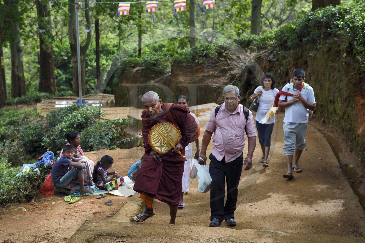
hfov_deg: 34.5
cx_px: 182
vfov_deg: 23.4
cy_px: 122
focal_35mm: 58
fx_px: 588
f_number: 5
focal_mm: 58
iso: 200
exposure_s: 1/200
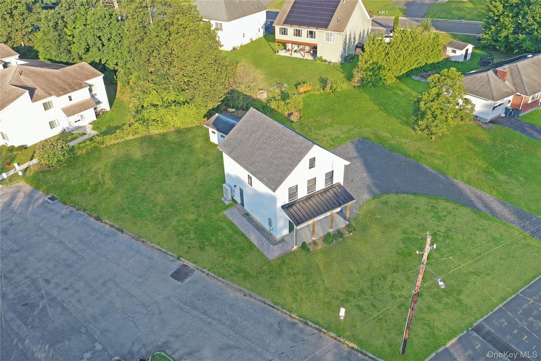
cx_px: 270
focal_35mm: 28
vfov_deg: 46.4
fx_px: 421
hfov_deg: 65.5
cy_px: 180
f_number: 5
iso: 200
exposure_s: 1/240
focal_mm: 10.26
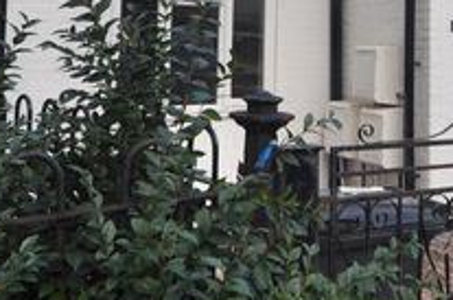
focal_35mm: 58
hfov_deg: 32.5
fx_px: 728
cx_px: 426
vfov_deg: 22.3
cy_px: -3
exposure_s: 1/125
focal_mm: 10
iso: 200
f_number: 5.6
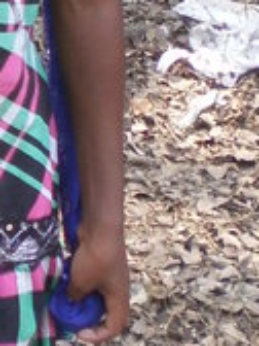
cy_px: -35
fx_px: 2185
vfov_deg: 9.0
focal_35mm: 219
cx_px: -16
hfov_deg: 6.8
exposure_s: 1/160
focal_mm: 6.3
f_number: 3.1
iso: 100
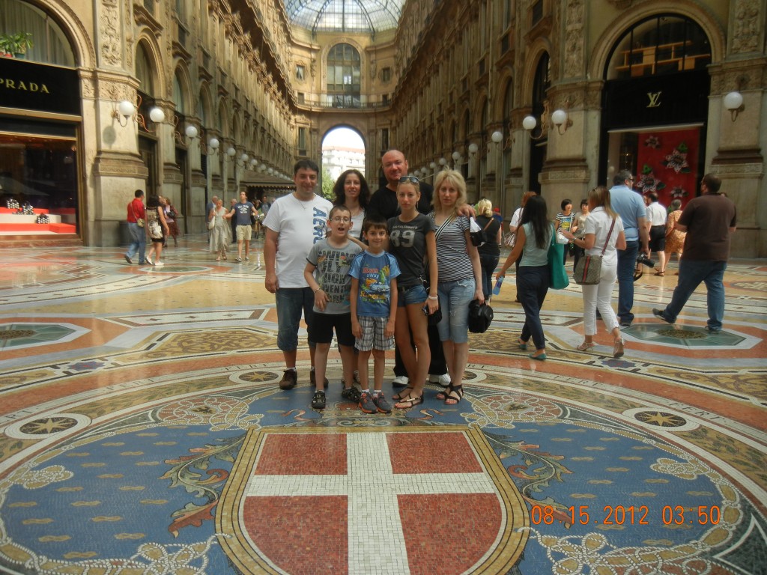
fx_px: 665
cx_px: 384
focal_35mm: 30
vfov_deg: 46.8
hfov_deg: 60.0
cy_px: 288
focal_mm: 5.4
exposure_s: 1/288
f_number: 3.5
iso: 160
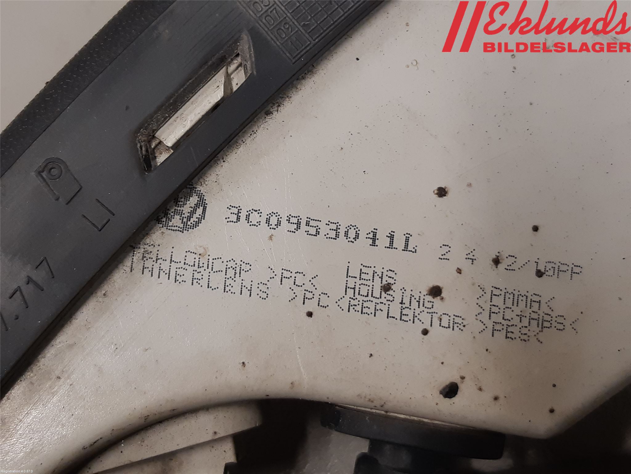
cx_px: 316
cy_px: 237
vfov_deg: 53.1
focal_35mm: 26
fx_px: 474
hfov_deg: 67.3
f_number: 1.7
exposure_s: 1/50
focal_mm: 3.93
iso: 80
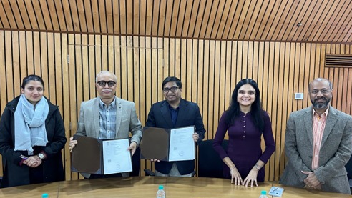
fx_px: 271
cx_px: 175
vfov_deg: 40.0
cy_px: 120
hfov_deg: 66.1
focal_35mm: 29
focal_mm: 4.2
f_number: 1.6
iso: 500
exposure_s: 1/50
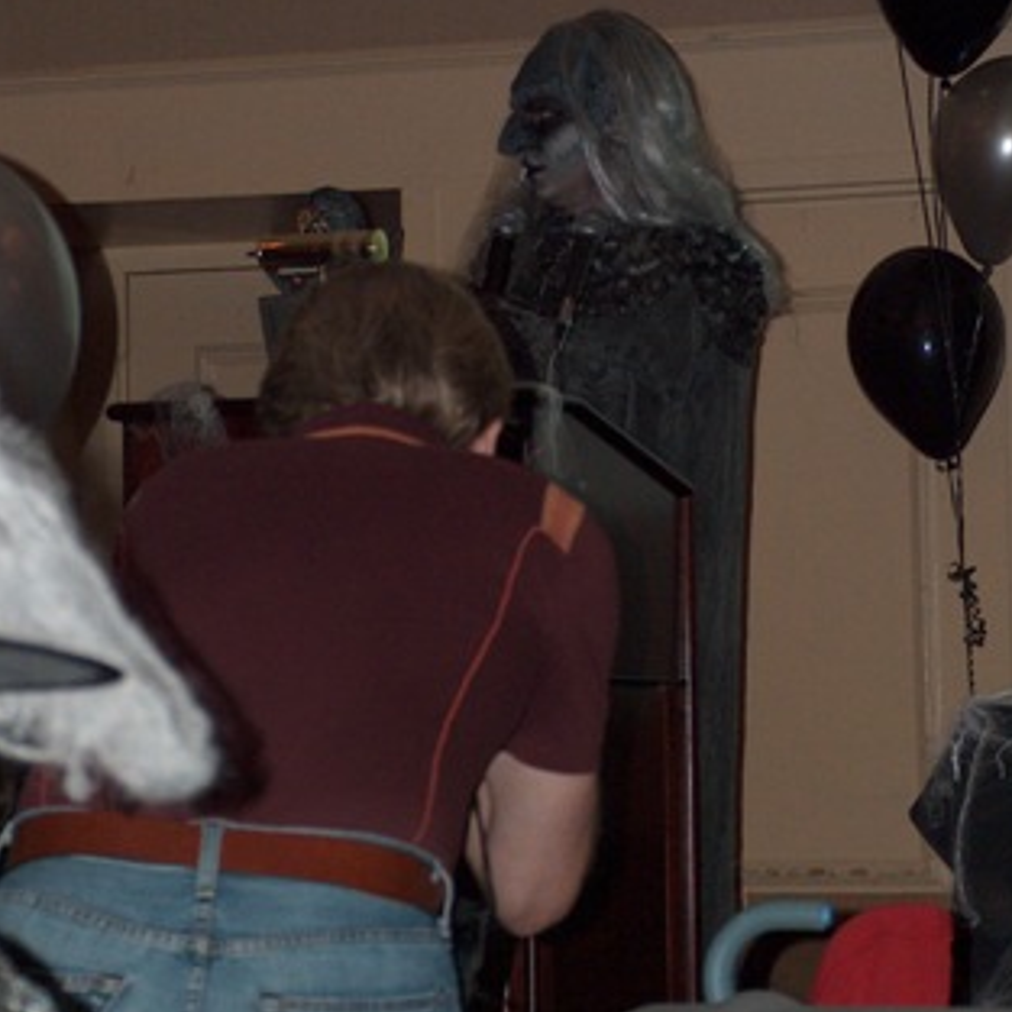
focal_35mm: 200
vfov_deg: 8.7
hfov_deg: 8.7
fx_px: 6615
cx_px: 495
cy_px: 466
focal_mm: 27.85
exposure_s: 1/180
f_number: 3
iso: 200
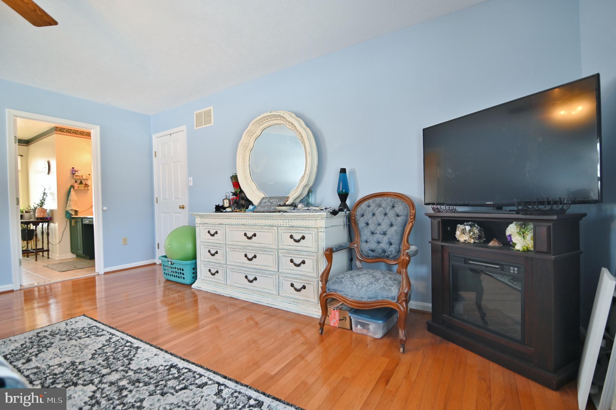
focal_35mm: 16
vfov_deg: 73.7
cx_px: 308
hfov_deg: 96.8
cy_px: 205
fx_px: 274
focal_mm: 16
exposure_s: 1/125
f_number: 2.8
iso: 400
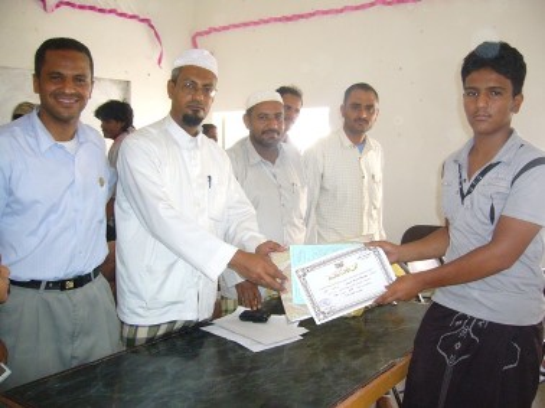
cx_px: 272
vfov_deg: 40.7
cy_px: 204
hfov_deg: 52.7
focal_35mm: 35
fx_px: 551
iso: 160
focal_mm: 5.8
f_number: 2.8
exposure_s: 1/30
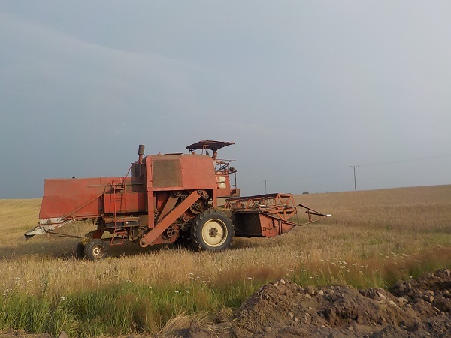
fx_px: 391
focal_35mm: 30
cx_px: 226
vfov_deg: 46.8
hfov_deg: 60.0
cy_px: 169
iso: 125
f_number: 3.3
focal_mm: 4.1
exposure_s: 1/1250
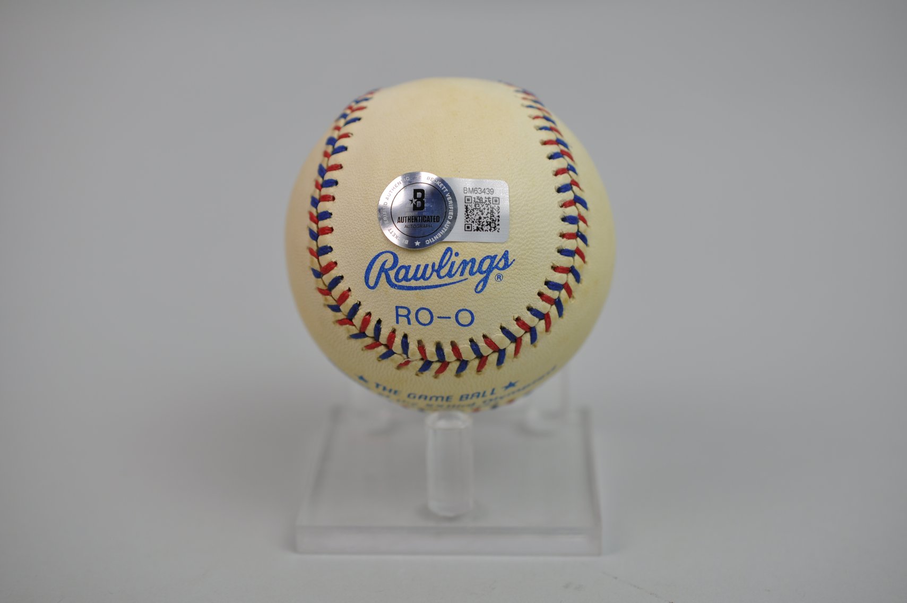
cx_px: 454
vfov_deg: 22.6
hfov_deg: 33.4
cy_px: 302
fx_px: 1510
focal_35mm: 60
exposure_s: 1/60
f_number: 4
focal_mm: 40
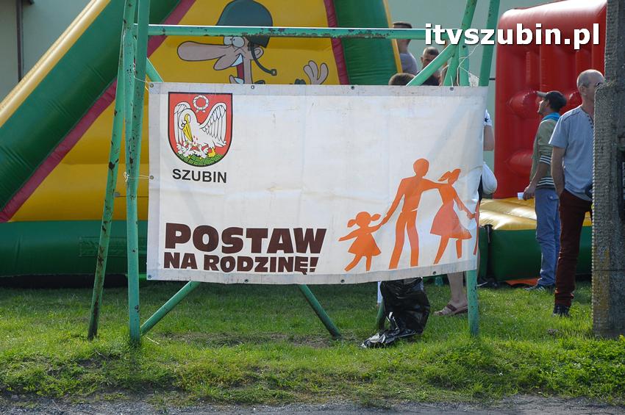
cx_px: 312
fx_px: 1821
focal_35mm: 105
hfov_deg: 19.5
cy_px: 208
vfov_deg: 13.0
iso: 800
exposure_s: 1/1000
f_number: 8
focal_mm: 70
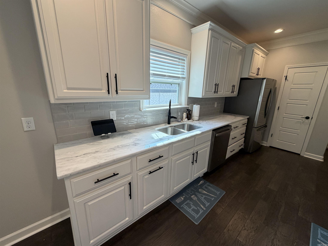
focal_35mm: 14
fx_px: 133
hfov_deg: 102.1
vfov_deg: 85.7
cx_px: 164
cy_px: 123
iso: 200
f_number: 2.2
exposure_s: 1/120
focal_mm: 2.22
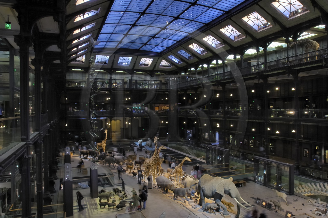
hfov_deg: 70.5
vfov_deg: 50.3
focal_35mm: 26
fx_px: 232
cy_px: 109
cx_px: 164
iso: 100
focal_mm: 17
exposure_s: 1/1.25
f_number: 6.3
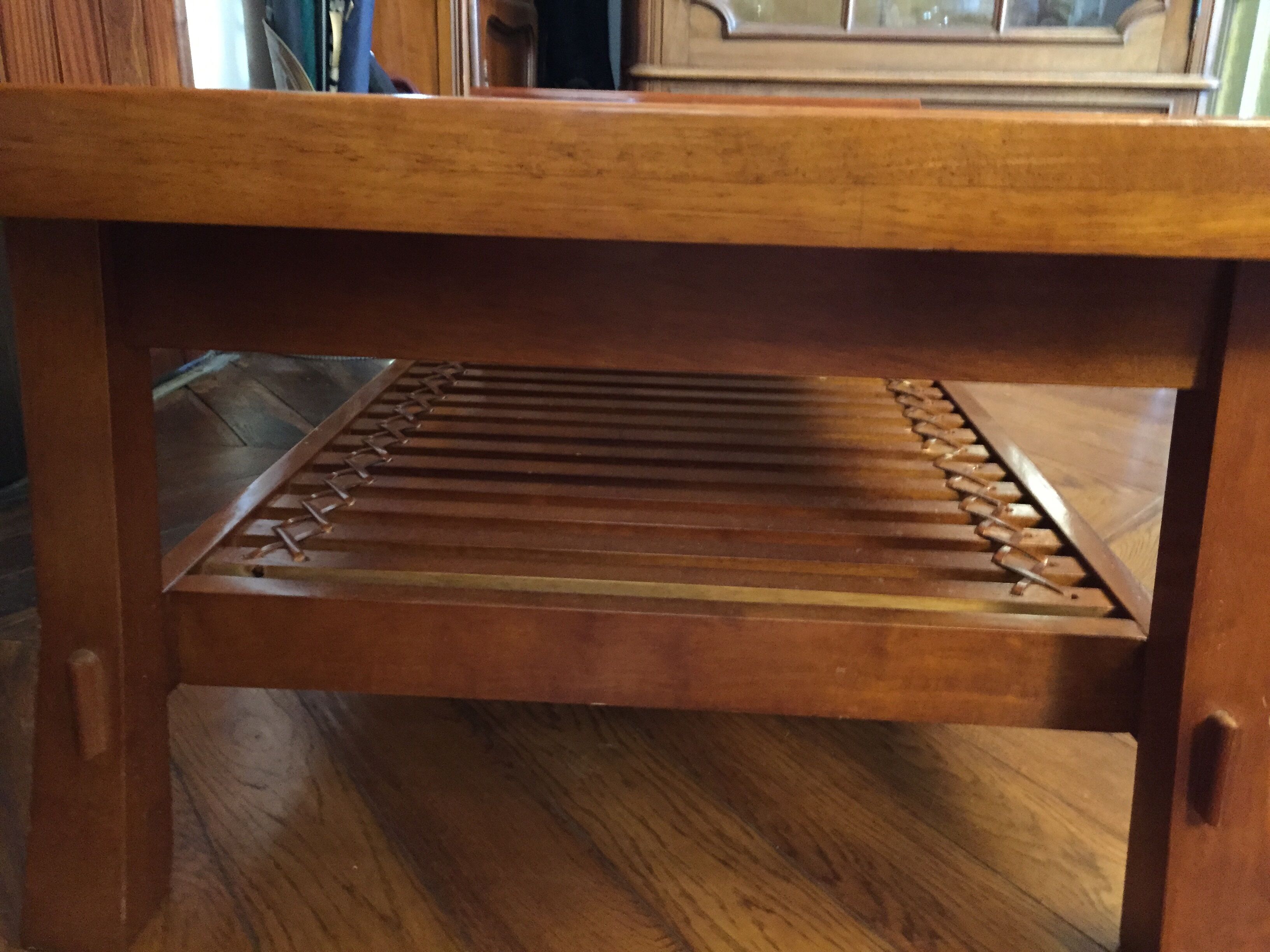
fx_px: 1064
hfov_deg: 61.7
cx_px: 635
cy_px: 476
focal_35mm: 29
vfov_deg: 48.2
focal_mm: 4.15
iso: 500
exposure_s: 1/15
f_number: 2.2
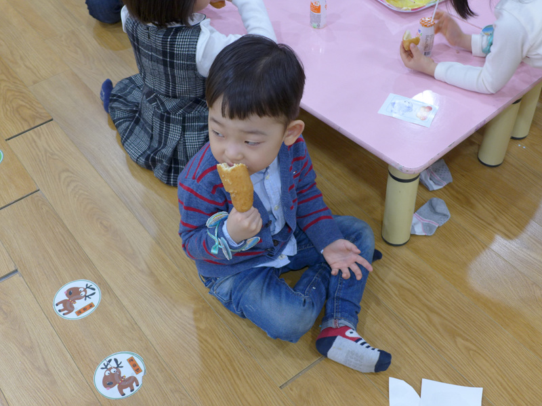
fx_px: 673
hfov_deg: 43.9
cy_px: 203
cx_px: 271
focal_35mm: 43
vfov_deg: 33.6
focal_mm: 8.4
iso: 160
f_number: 1.8
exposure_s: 1/80
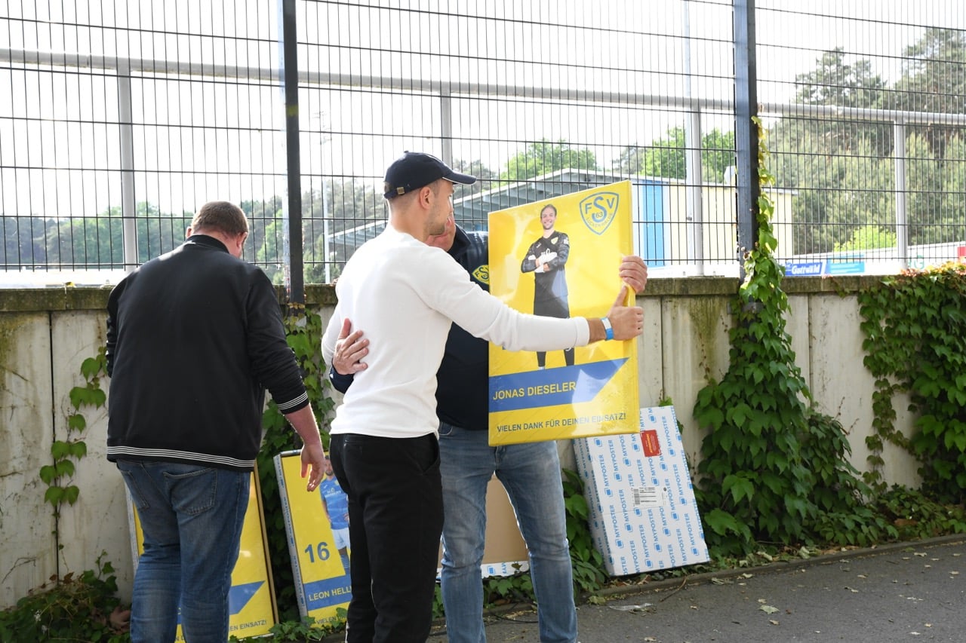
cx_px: 483
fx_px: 1019
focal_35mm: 38
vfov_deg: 35.0
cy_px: 322
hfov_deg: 50.7
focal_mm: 38
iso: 2000
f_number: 8
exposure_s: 1/800
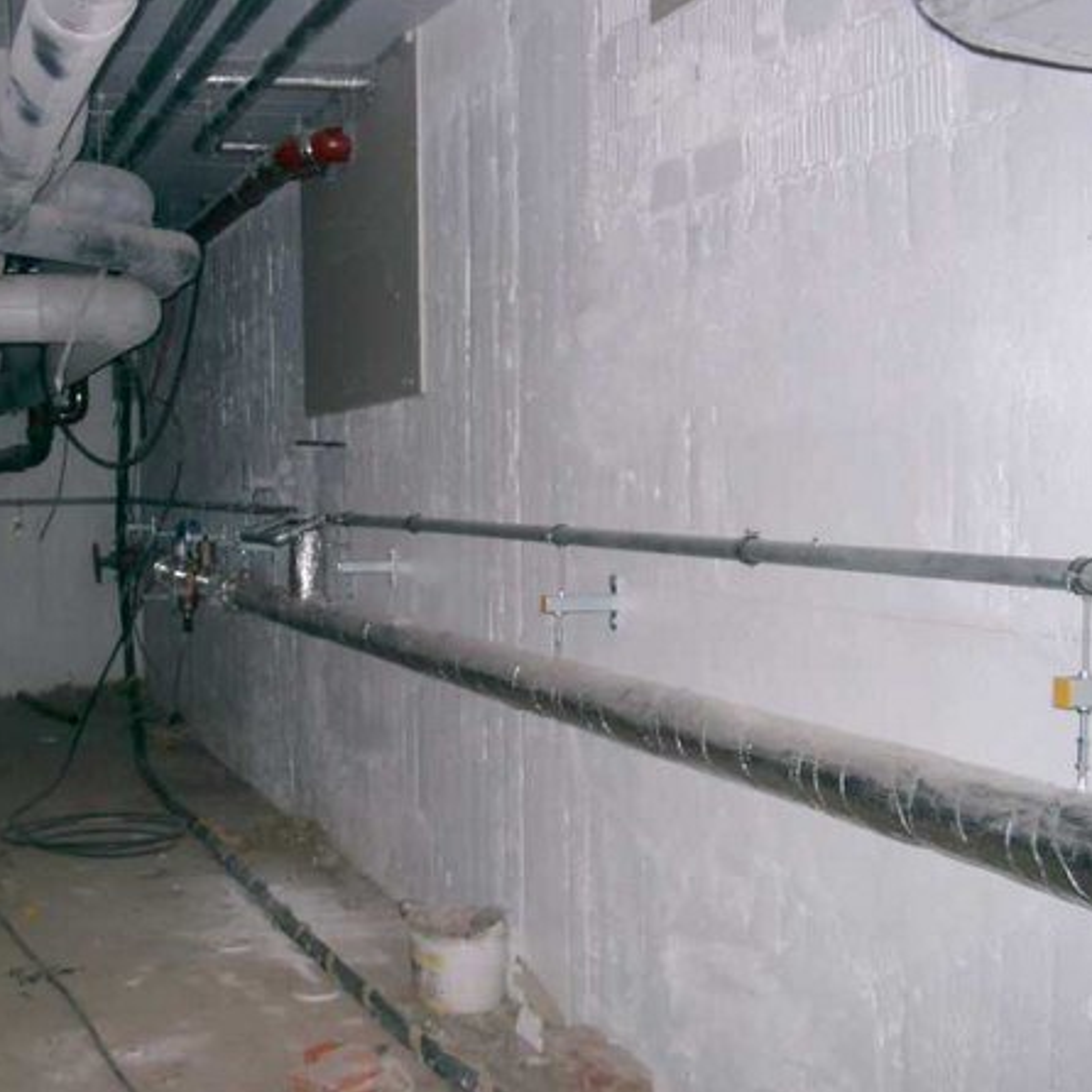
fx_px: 1570
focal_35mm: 44
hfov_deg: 38.0
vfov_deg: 38.3
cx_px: 372
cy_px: 546
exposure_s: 1
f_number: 2.6
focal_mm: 7.6
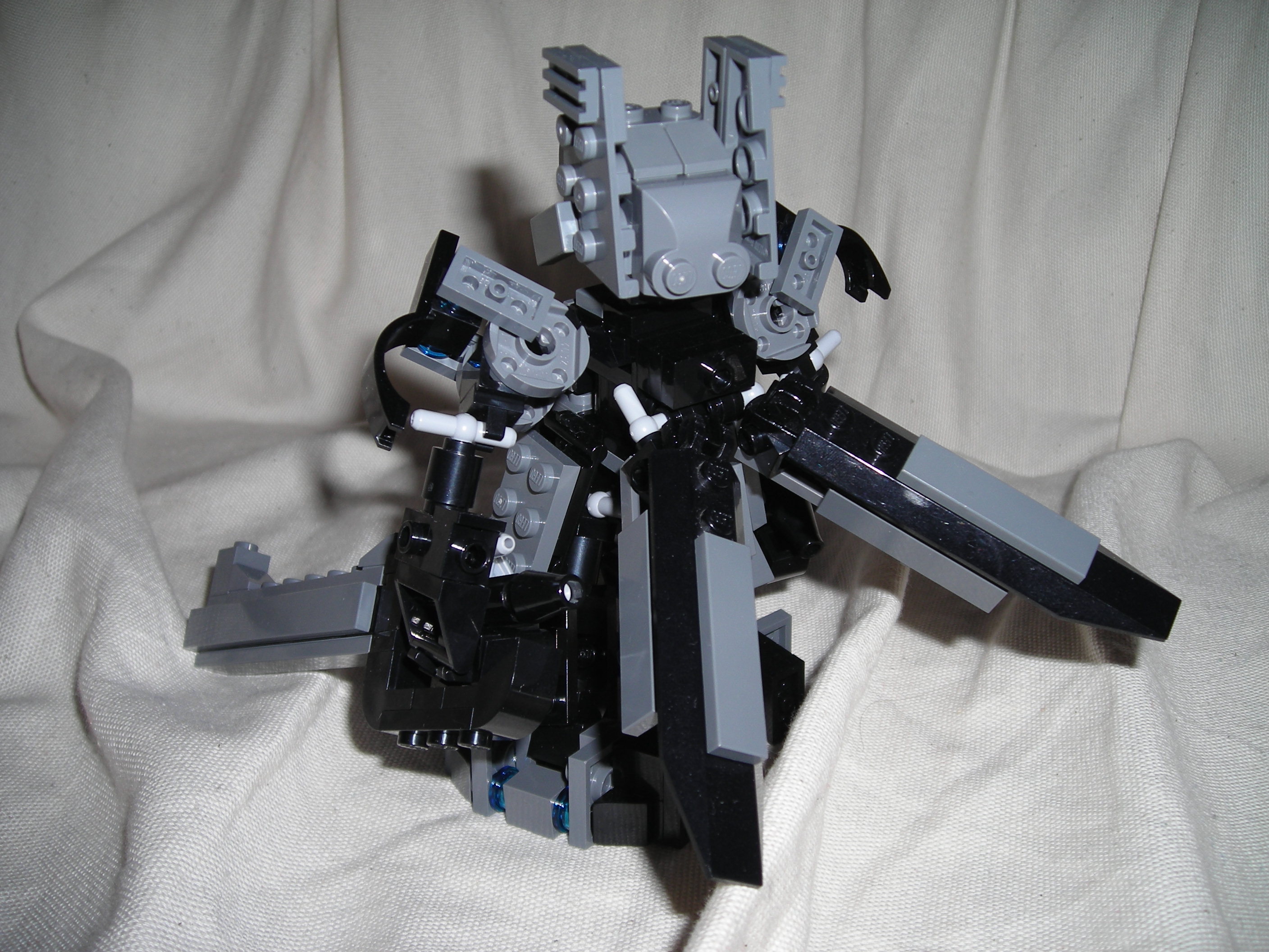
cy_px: 476
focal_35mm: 38
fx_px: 1393
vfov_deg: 37.7
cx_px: 634
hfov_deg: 49.0
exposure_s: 1/60
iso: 50
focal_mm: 6.3
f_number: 6.4
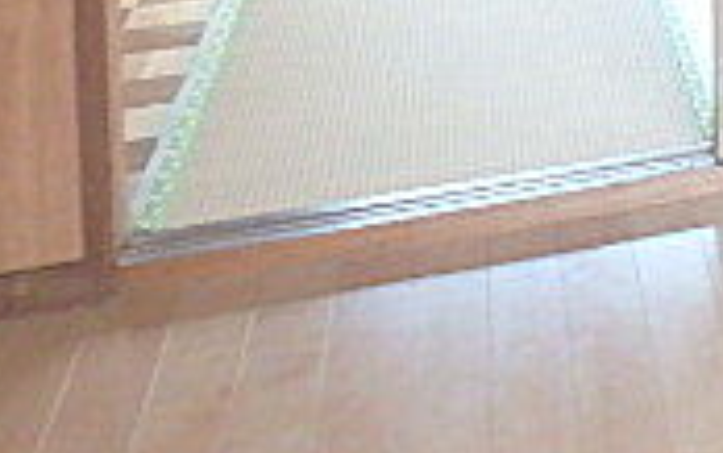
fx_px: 1617
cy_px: -474
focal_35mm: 82
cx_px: 1296
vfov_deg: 13.5
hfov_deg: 19.2
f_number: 3.5
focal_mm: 3.7
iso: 320
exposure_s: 1/30
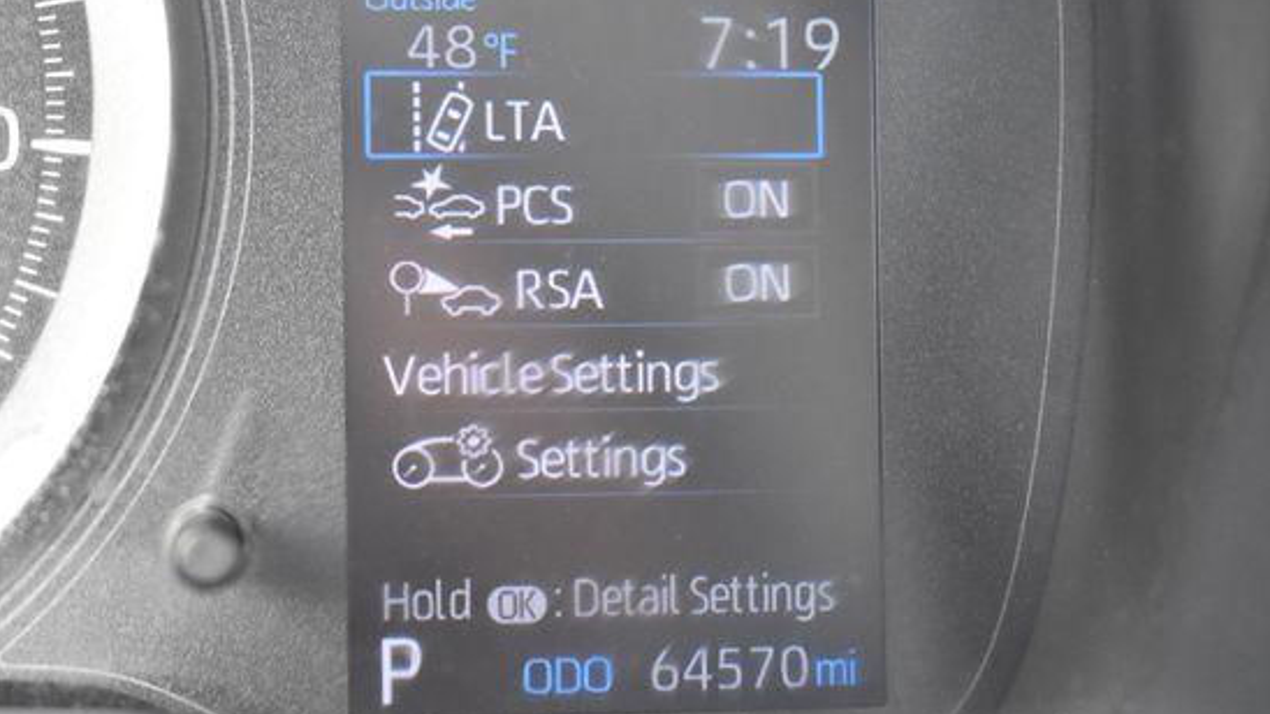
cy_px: 332
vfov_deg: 14.6
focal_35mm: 83
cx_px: 570
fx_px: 2781
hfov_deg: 25.7
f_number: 5
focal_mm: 45
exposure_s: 1/100
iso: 3200
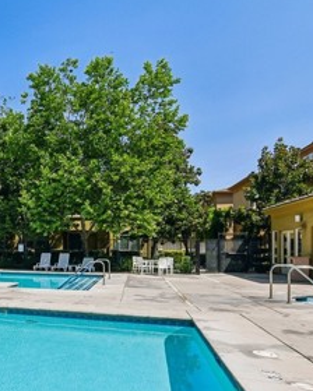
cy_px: 256
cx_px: -4
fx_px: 347
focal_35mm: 30
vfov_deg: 57.7
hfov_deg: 41.7
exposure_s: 1/800
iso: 100
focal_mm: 14
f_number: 8
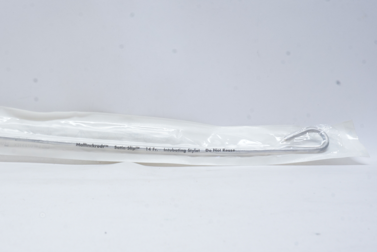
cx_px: 115
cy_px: 142
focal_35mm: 42
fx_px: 437
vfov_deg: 32.0
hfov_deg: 45.7
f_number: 20
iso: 400
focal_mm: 19
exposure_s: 1/3
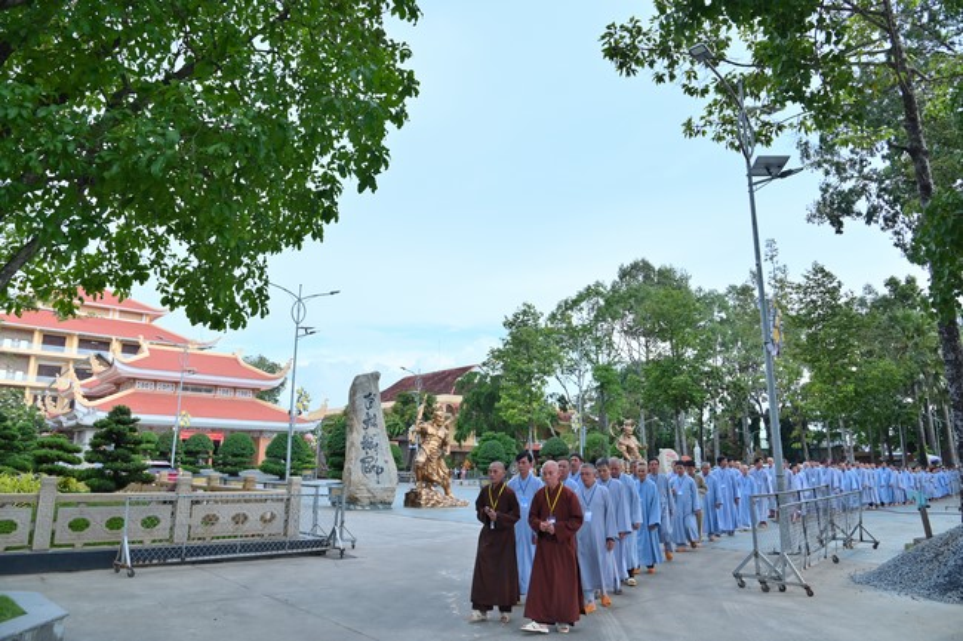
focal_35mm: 24
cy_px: 320
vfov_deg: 53.1
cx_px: 482
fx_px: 642
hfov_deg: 73.8
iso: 160
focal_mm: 24
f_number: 7.1
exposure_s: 1/160
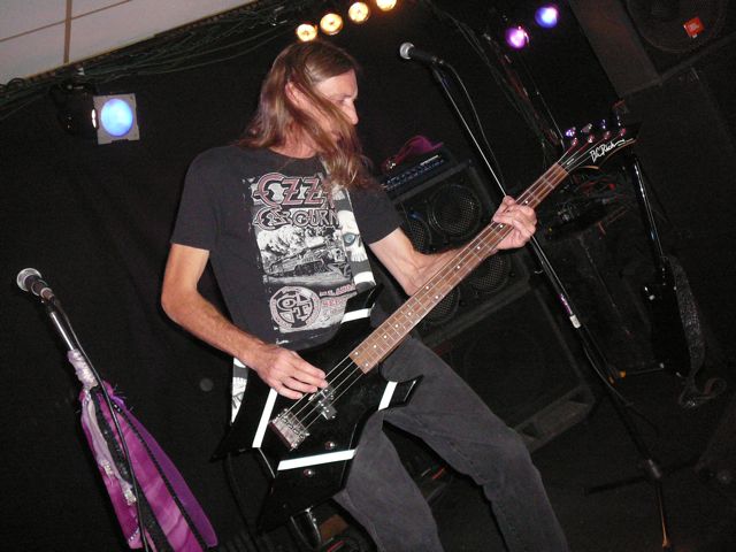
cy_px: 276
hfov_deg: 52.6
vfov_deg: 40.7
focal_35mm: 35
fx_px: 744
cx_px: 368
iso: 400
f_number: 2.8
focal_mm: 5.2
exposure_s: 1/30
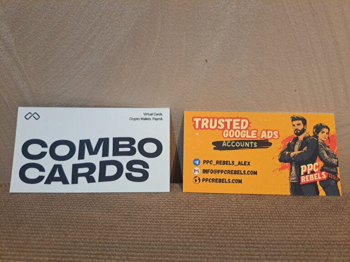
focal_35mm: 24
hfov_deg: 71.6
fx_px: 243
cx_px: 175
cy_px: 131
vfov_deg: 56.8
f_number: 1.8
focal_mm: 5.23
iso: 320
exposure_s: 1/33
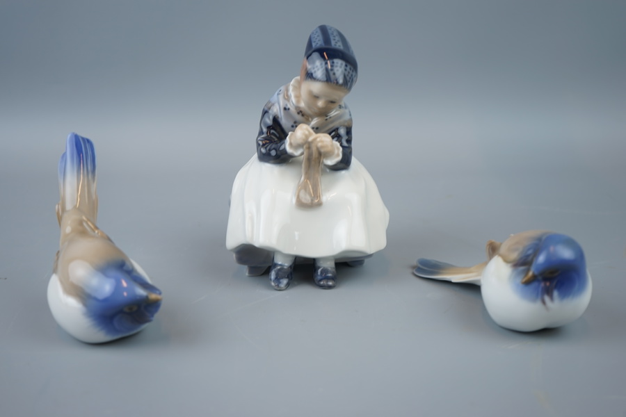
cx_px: 313
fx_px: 730
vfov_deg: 31.9
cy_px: 208
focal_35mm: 42
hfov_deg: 46.4
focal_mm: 42
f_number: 5
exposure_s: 1/60
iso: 100
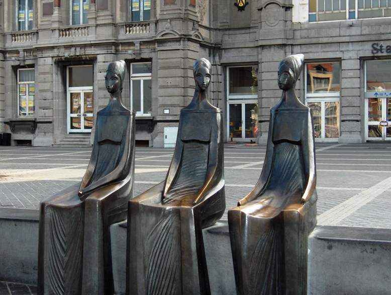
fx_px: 622
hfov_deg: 34.9
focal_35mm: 55
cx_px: 196
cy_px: 148
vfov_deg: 26.6
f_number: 3.2
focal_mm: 11.4
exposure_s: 1/455
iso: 100
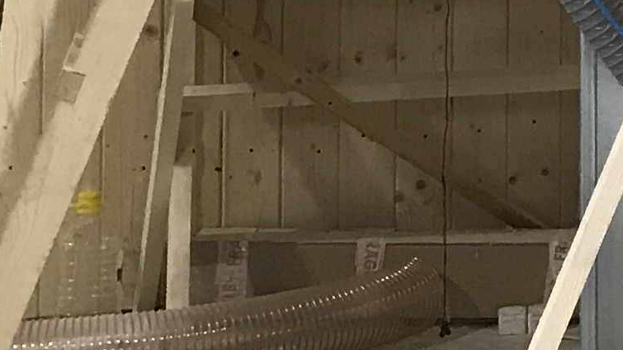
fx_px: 2692
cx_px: 1125
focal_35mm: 163
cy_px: -458
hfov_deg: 12.1
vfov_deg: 7.0
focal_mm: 3.99
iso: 40
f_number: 1.8
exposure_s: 1/25
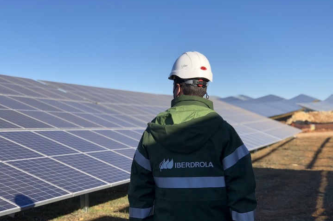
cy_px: 120
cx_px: 168
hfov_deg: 33.4
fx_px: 555
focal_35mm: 60
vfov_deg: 22.6
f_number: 2.8
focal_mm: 6.6
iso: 20
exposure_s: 1/695
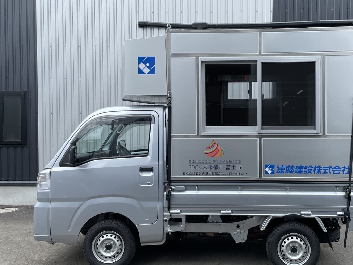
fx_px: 347
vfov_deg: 41.8
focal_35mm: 34
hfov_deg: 53.4
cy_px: 130
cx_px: 220
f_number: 1.6
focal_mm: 4.2
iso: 32
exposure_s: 1/1350
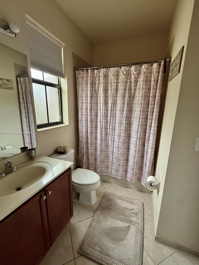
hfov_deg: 81.7
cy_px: 133
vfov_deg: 98.2
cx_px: 101
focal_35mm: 15
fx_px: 115
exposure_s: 1/99
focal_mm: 2.22
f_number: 2.2
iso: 160
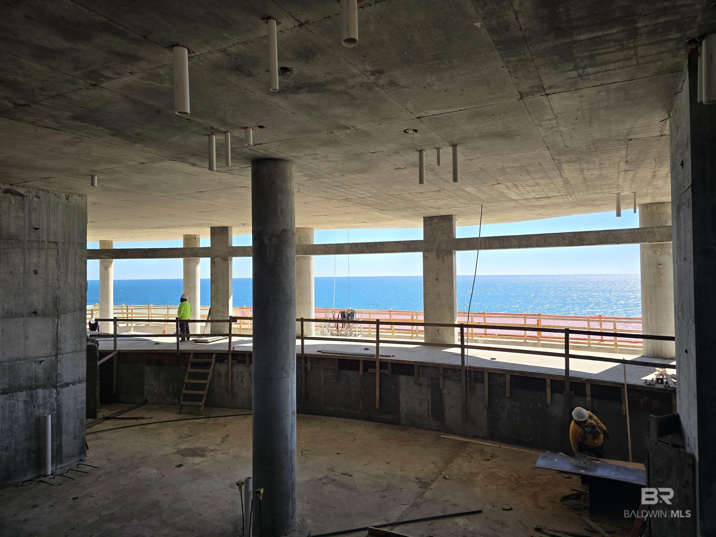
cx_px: 358
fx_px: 476
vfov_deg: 58.9
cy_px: 268
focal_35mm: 23
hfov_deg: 73.9
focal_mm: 6.3
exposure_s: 1/562
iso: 12
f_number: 1.7
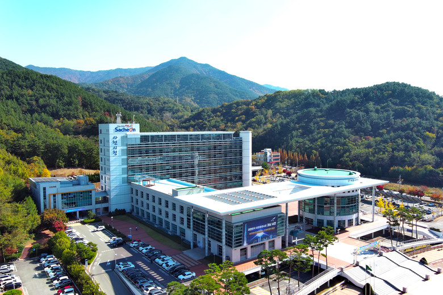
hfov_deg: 63.7
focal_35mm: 29
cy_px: 148
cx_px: 222
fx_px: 357
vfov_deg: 45.0
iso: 200
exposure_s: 1/240
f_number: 8
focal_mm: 10.19
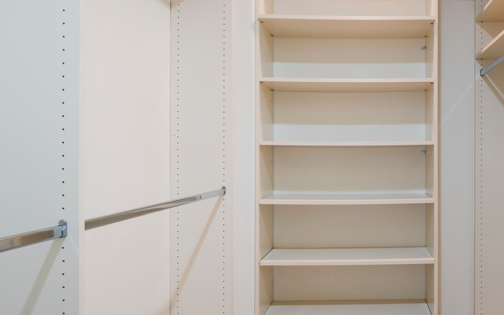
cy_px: 158
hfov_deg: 64.1
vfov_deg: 46.0
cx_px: 381
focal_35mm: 27
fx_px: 371
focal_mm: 14
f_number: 7.1
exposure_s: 1/3
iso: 100
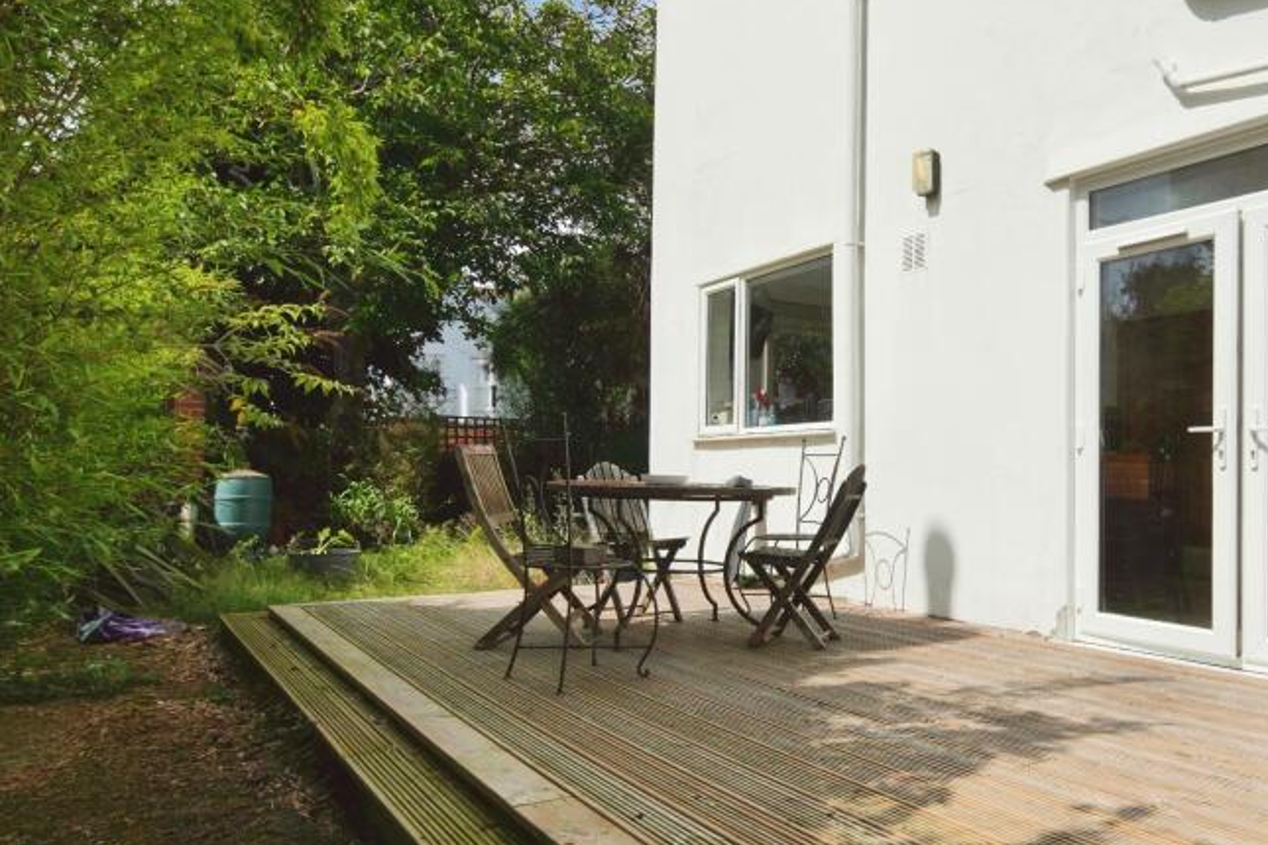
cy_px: 284
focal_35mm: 27
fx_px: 951
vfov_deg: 47.2
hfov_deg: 65.3
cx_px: 865
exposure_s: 1/2500
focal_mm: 17
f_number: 10
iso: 640
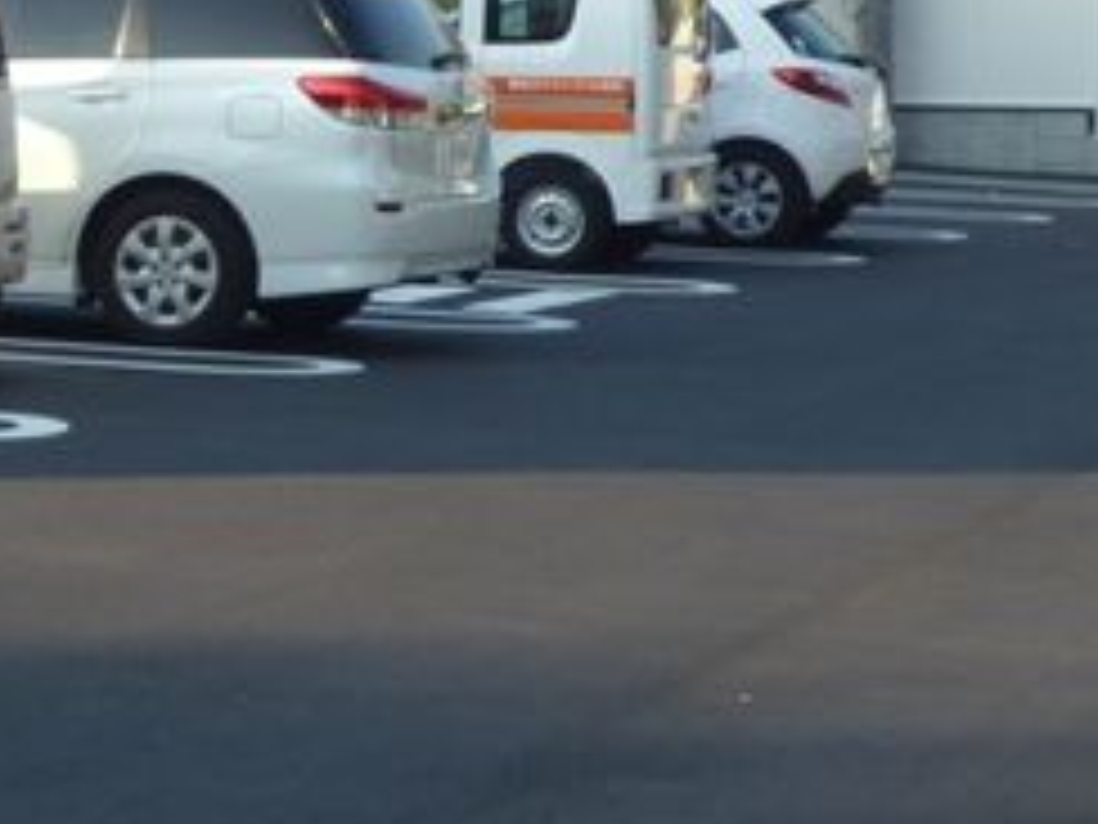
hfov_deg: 13.4
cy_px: 14
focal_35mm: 144
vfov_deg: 10.2
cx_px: -184
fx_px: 4568
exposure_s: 1/125
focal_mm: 7.8
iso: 80
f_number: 4.3
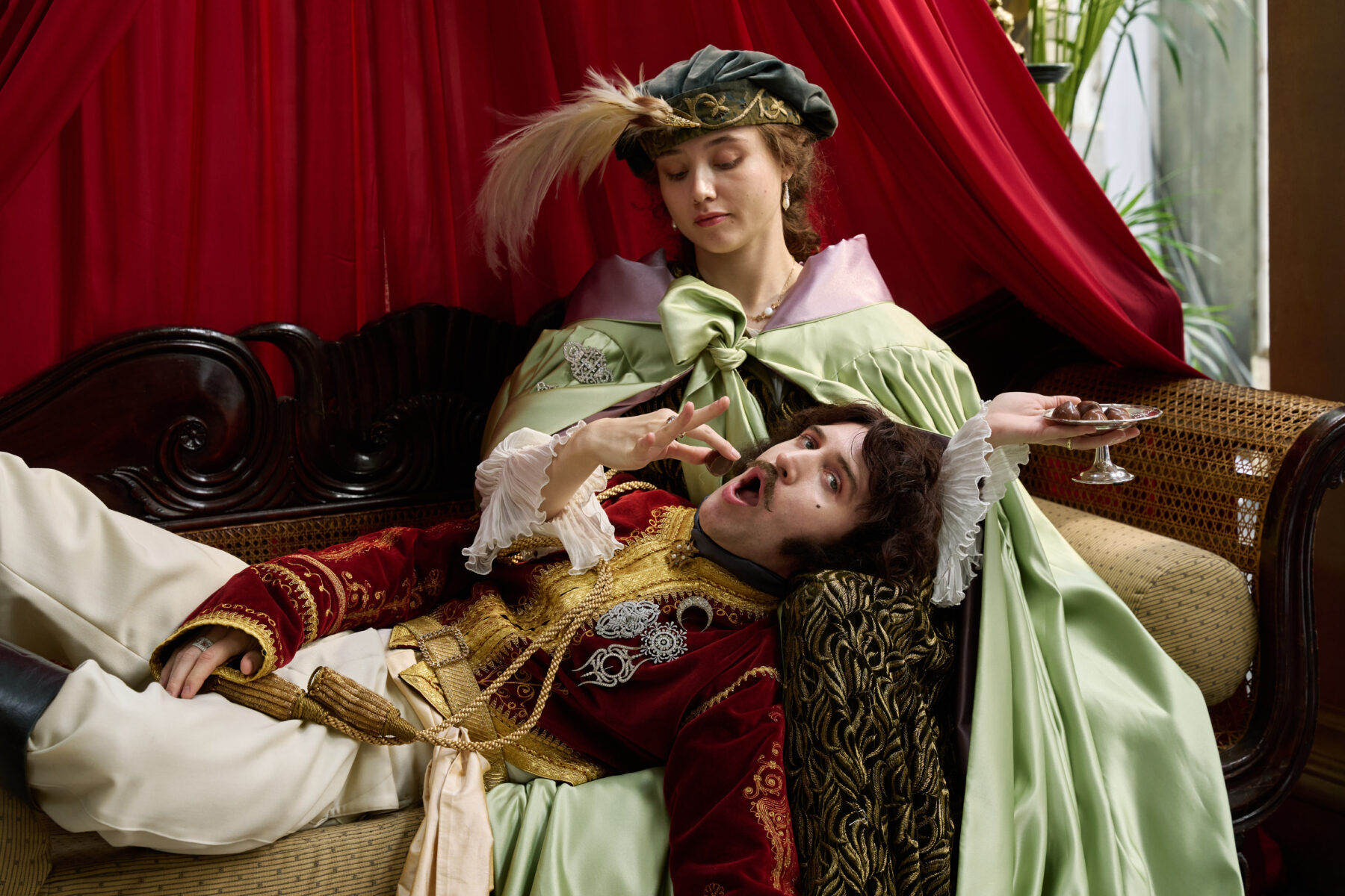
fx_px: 2615
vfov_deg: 19.5
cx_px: 672
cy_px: 448
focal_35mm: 70
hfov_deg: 28.8
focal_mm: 70
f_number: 4.5
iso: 800
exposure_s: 1/320
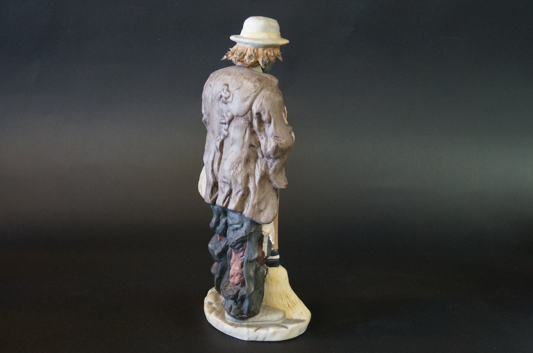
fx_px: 621
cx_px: 266
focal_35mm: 42
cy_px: 176
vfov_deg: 31.8
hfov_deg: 46.5
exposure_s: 1/60
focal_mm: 28
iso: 1250
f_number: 4.5
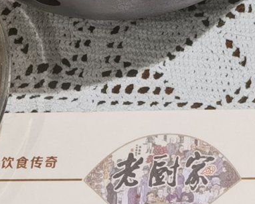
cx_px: 458
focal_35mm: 203
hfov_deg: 9.1
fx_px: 1532
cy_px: -340
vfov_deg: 7.0
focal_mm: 6.67
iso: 125
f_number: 1.9
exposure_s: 1/100
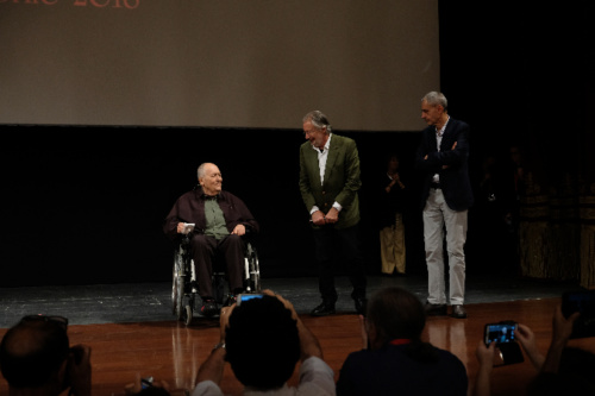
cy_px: 198
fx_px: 777
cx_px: 298
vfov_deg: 28.6
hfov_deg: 41.9
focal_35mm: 47
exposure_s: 1/250
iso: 1600
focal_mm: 31.5
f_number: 3.6
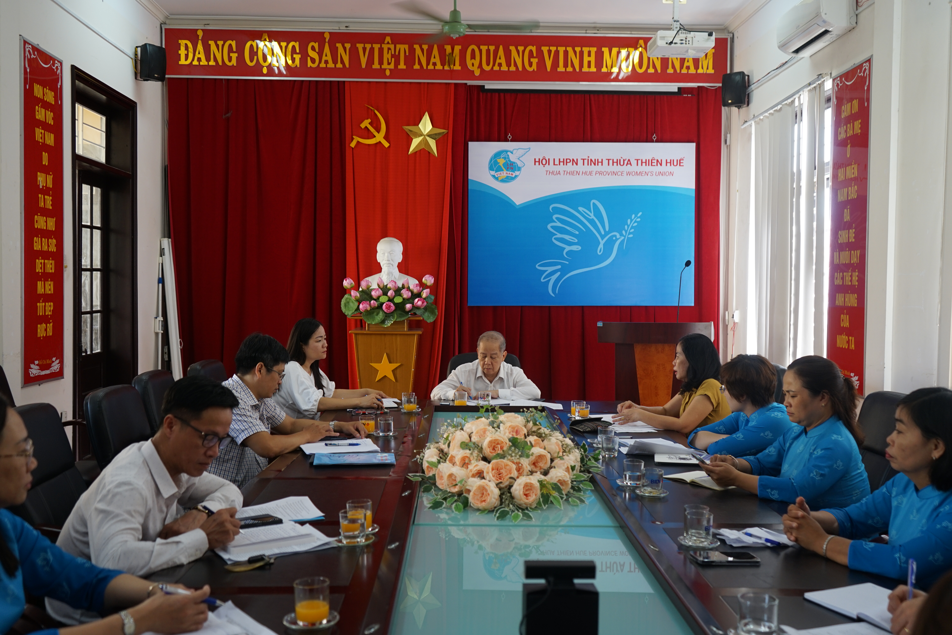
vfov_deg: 38.9
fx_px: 899
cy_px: 318
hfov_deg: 55.8
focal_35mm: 34
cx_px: 476
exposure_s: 1/60
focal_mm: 34
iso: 400
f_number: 4
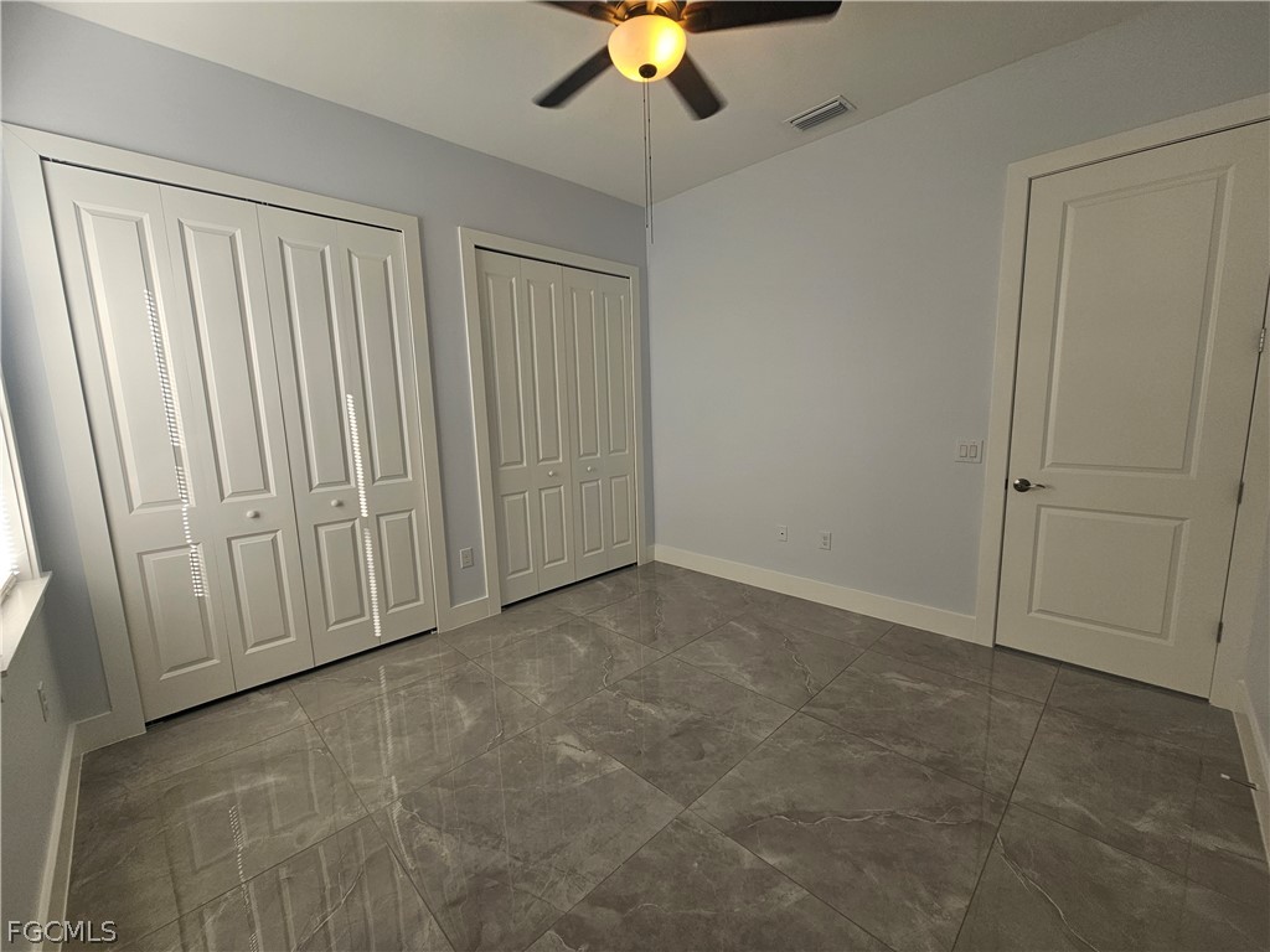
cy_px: 476
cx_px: 635
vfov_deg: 89.9
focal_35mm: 13
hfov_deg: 106.2
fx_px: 477
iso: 50
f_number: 2.2
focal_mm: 2.2
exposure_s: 1/120
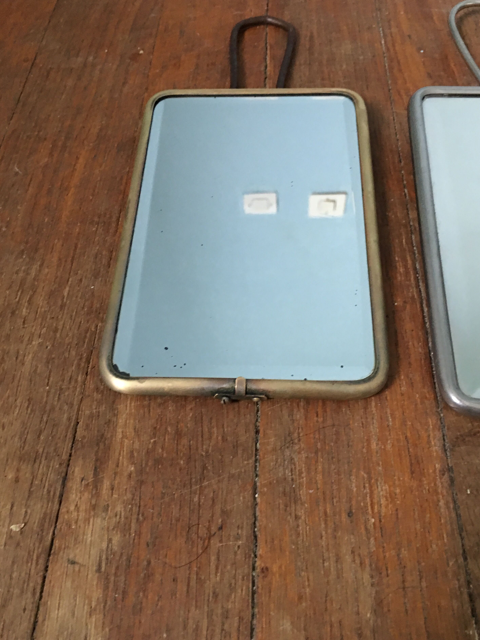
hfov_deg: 45.4
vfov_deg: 58.3
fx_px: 573
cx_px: 248
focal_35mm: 31
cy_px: 330
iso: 100
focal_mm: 4.15
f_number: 2.2
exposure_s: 1/17
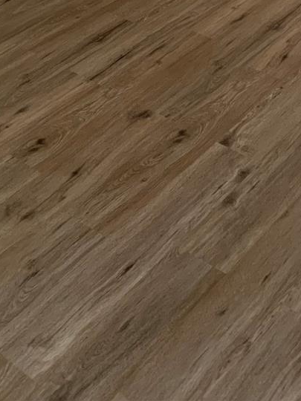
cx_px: 128
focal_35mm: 74
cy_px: -169
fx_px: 858
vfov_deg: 22.5
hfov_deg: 19.9
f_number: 1.8
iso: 320
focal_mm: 4.25
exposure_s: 1/40
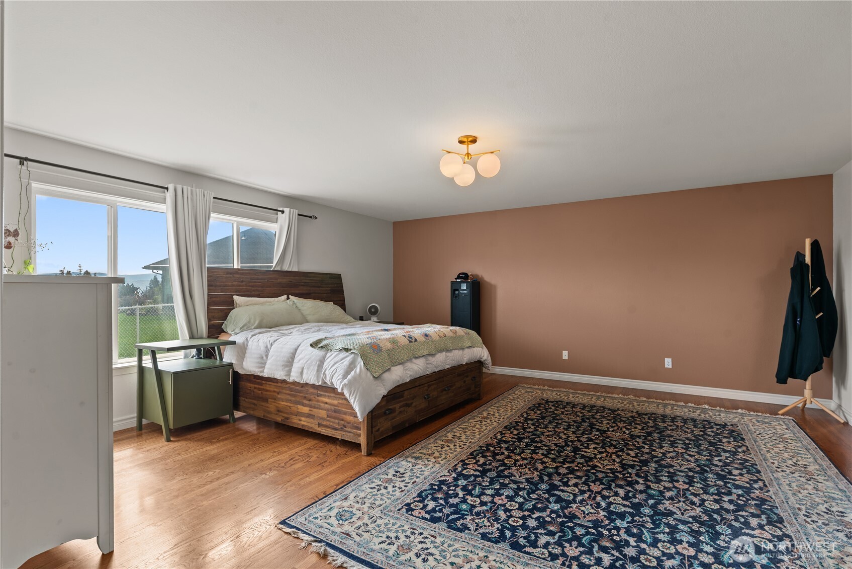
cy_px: 284
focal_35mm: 17
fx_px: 402
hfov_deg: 93.3
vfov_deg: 70.5
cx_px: 426
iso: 200
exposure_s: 1/2.5
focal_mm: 17
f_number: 8
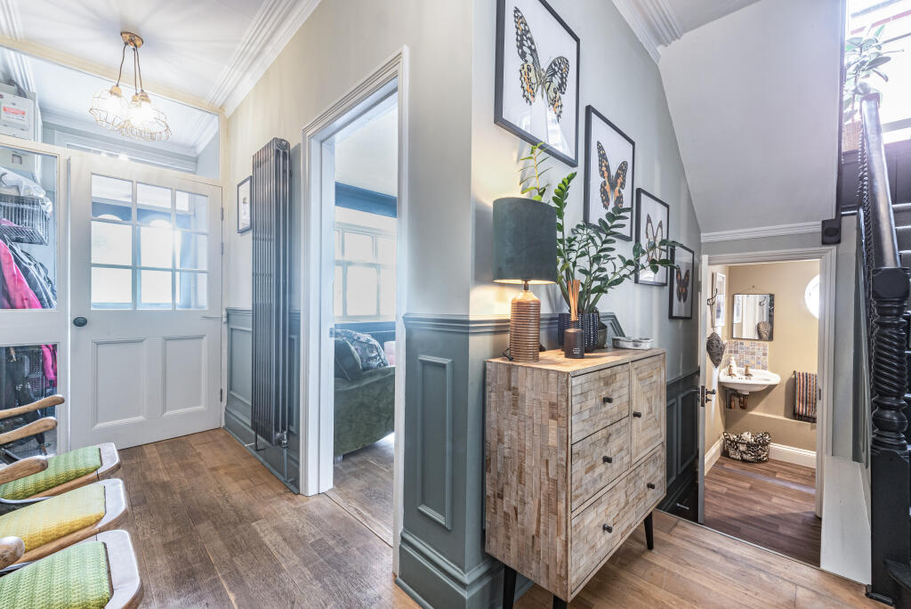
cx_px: 456
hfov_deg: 100.4
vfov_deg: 77.4
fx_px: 380
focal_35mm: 15
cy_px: 304
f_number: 16
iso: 200
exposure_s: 3
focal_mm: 15
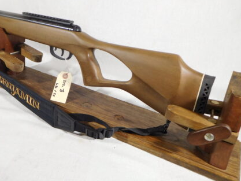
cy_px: 75
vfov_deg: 39.6
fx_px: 251
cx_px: 76
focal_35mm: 36
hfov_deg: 50.2
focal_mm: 4.5
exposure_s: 1/30
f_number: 3.4
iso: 160
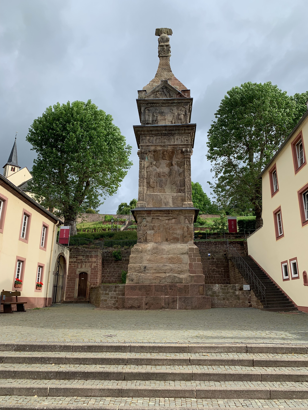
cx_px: 154
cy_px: 205
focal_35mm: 26
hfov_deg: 53.1
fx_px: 308
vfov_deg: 67.3
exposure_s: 1/1176
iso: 25
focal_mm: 4.25
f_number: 1.8
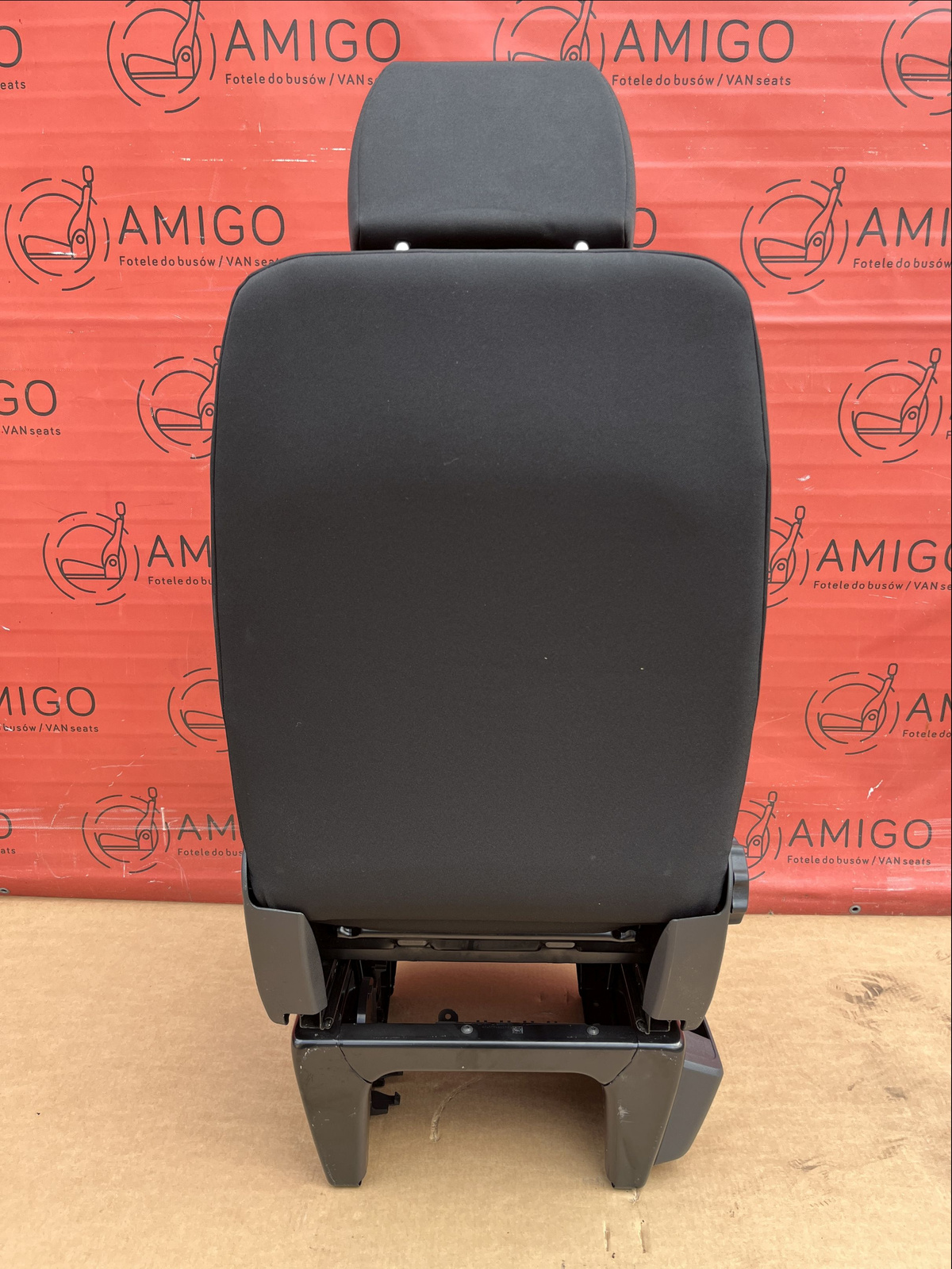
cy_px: 634
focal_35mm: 26
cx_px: 476
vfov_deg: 67.3
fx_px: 953
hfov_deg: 53.1
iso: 40
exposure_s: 1/122
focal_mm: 5.1
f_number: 1.6
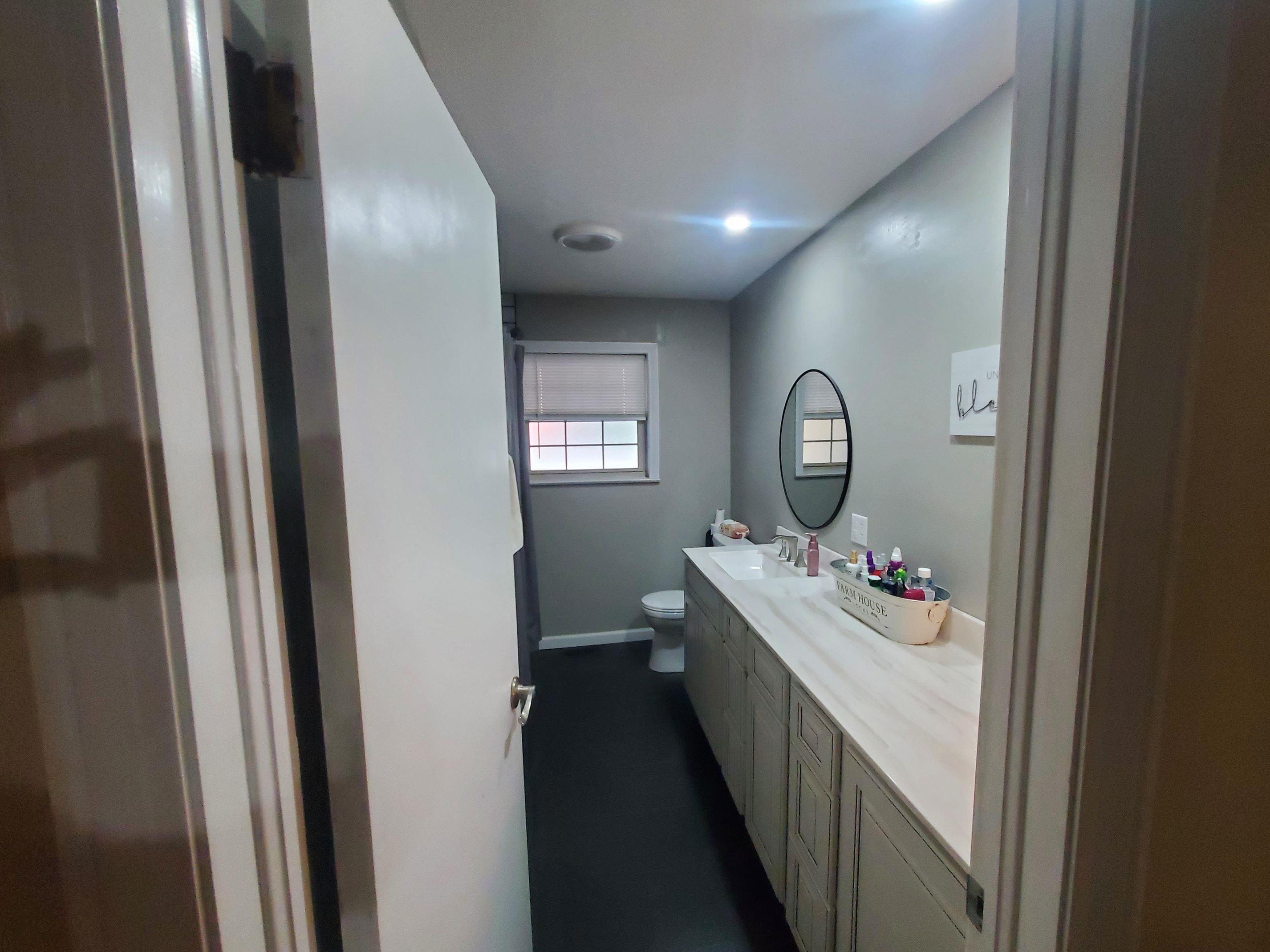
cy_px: 494
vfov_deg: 85.6
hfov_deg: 102.0
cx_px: 669
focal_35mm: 14
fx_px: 514
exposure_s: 1/60
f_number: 2.2
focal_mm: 1.8
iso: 500
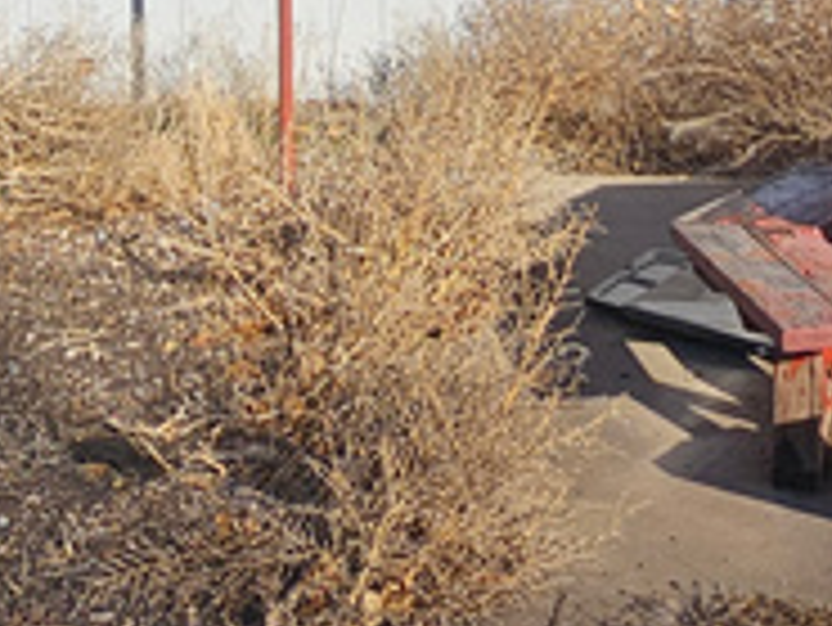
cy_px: -338
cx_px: 405
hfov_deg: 27.0
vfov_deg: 18.0
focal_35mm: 72
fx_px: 1732
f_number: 2.2
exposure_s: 1/3345
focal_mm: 2.2
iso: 50
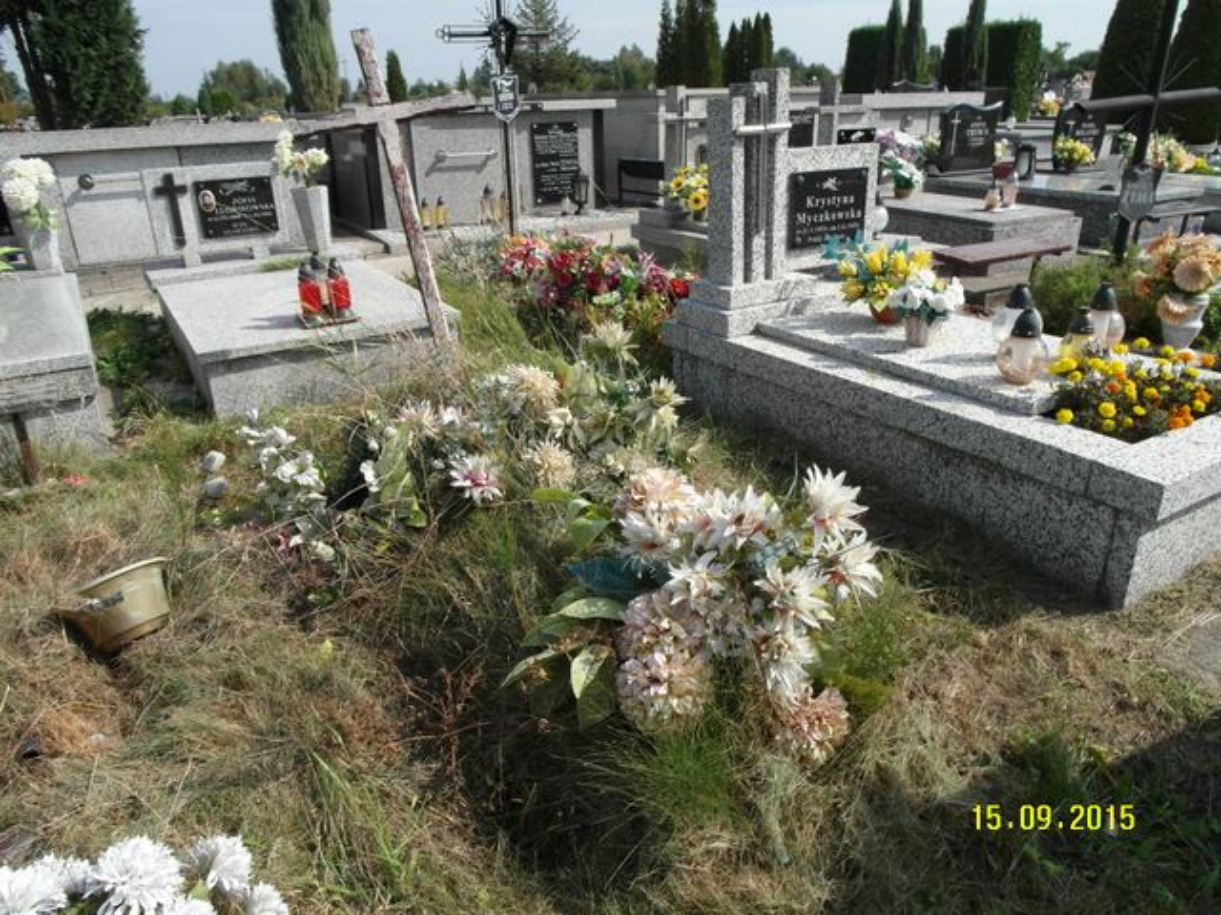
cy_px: 458
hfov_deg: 71.6
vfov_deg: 56.8
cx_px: 610
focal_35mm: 24
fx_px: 847
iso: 80
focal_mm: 5.2
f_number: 4.4
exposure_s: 1/500
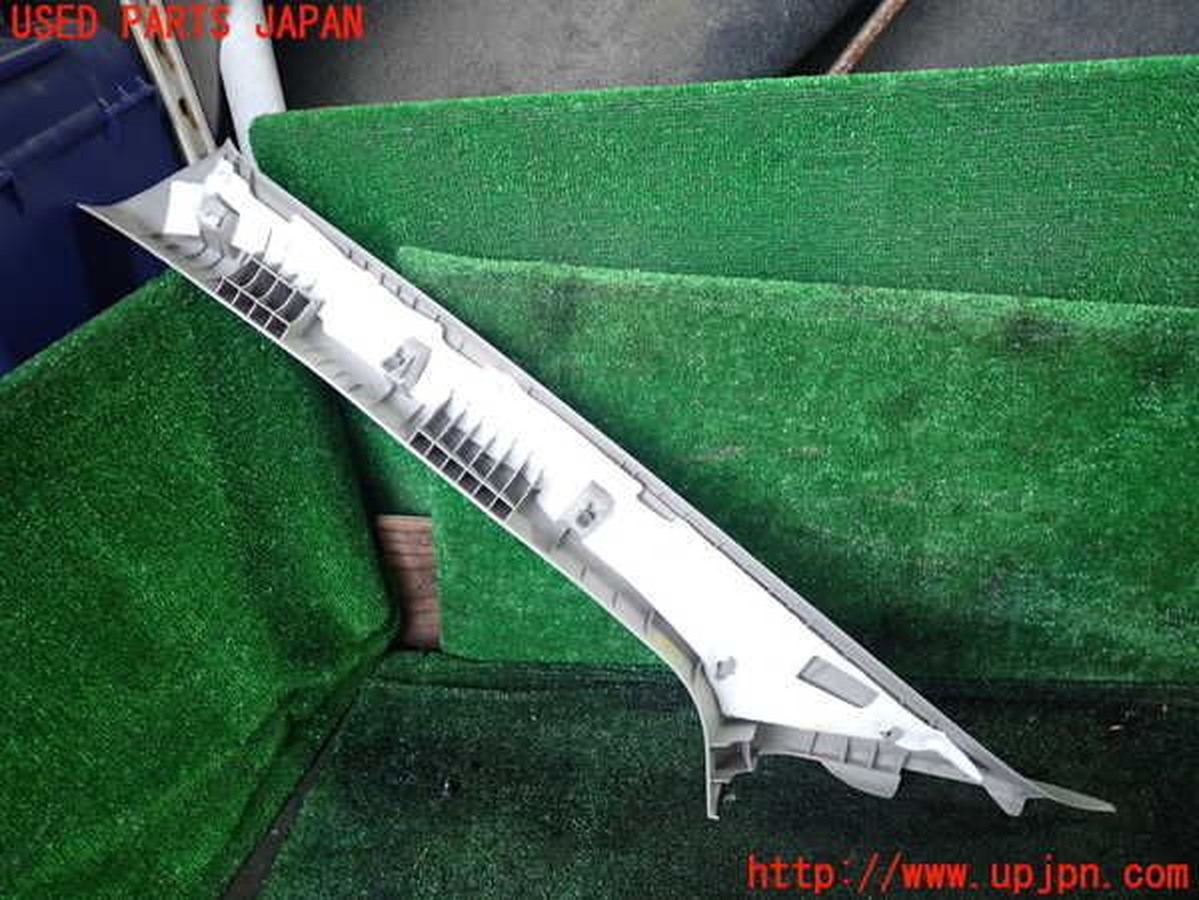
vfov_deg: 54.9
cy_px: 450
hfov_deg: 69.4
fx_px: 866
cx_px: 600
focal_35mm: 25
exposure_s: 1/30
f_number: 2
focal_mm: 4.5
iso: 320
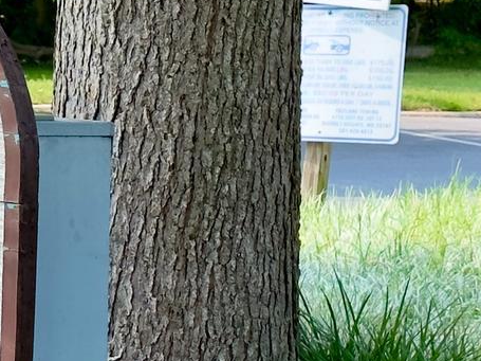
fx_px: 3001
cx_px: -356
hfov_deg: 8.8
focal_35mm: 216
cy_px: 188
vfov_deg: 6.9
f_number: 1.78
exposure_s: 1/911
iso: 64
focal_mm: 6.86
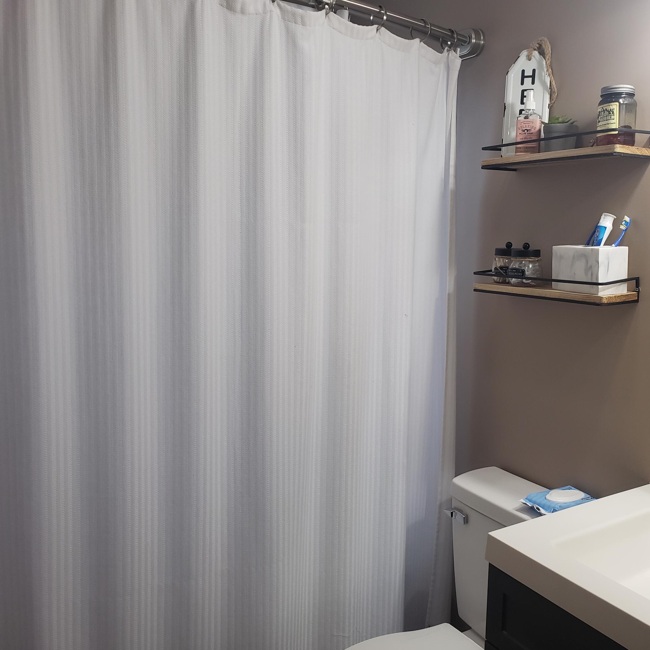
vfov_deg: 52.5
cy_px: 328
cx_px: 435
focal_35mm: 31
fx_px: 659
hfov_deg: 51.5
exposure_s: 1/120
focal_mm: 4.3
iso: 250
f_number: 2.4
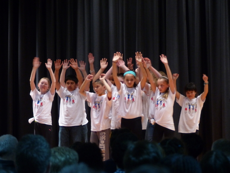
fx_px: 1150
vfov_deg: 8.6
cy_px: 86
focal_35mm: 173
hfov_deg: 11.4
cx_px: 115
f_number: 2.8
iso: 400
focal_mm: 31.1
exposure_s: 1/15
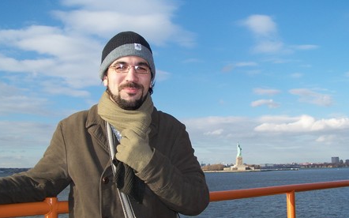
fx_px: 390
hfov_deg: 48.2
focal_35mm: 41
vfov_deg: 31.2
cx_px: 174
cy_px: 121
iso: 80
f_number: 4
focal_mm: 6.3
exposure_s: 1/640
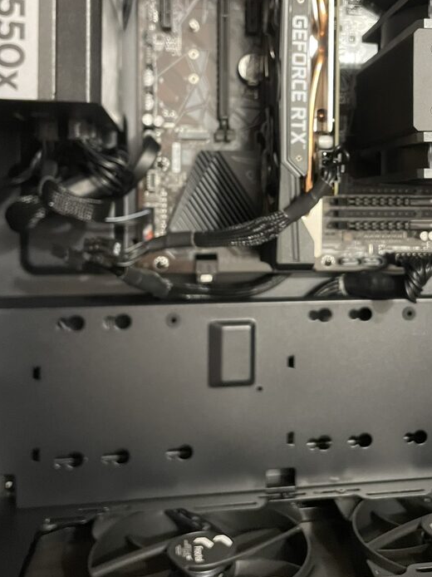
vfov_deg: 46.2
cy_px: 201
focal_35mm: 40
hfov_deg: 35.4
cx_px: 302
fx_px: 666
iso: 500
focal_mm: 4.2
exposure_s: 1/25
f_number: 1.6
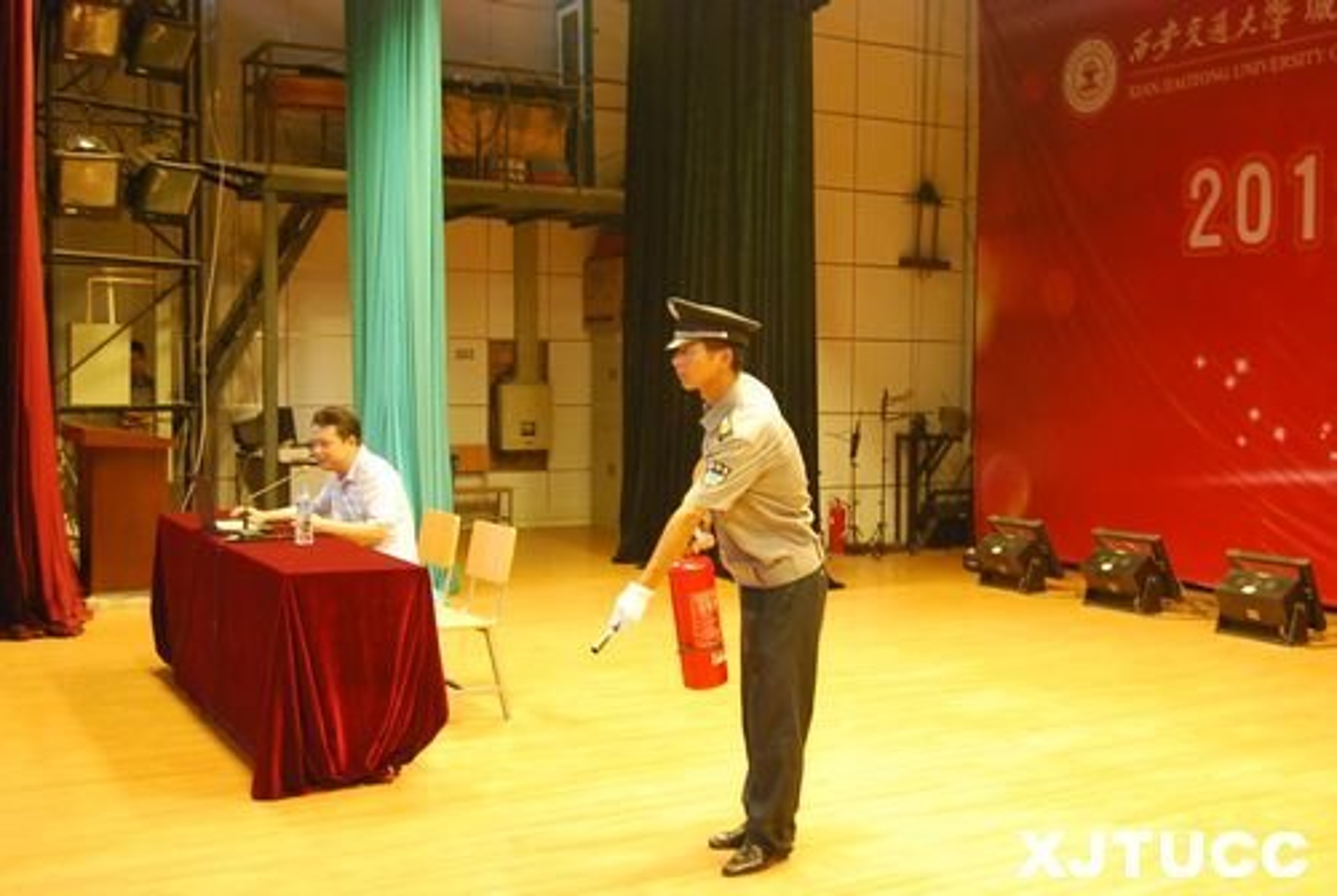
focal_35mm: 39
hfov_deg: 49.5
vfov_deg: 34.3
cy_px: 448
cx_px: 668
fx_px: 1451
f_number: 4.2
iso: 1600
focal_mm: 26
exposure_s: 1/20
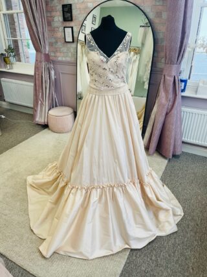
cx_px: 104
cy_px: 138
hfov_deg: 54.9
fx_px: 199
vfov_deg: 69.4
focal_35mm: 25
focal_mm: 5.1
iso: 64
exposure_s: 1/100
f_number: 1.6
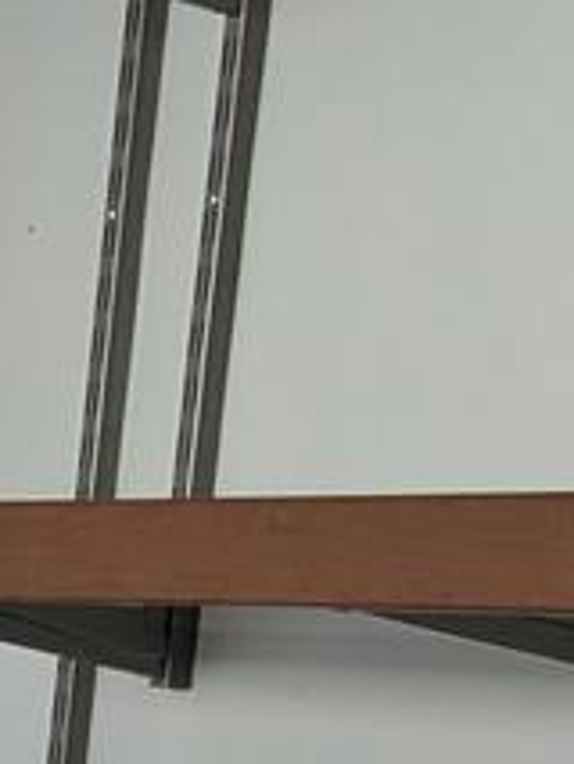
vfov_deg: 9.9
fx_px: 3821
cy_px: 1883
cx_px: -883
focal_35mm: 173
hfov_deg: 7.9
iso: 1061
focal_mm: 6.9
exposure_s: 1/120
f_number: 1.68
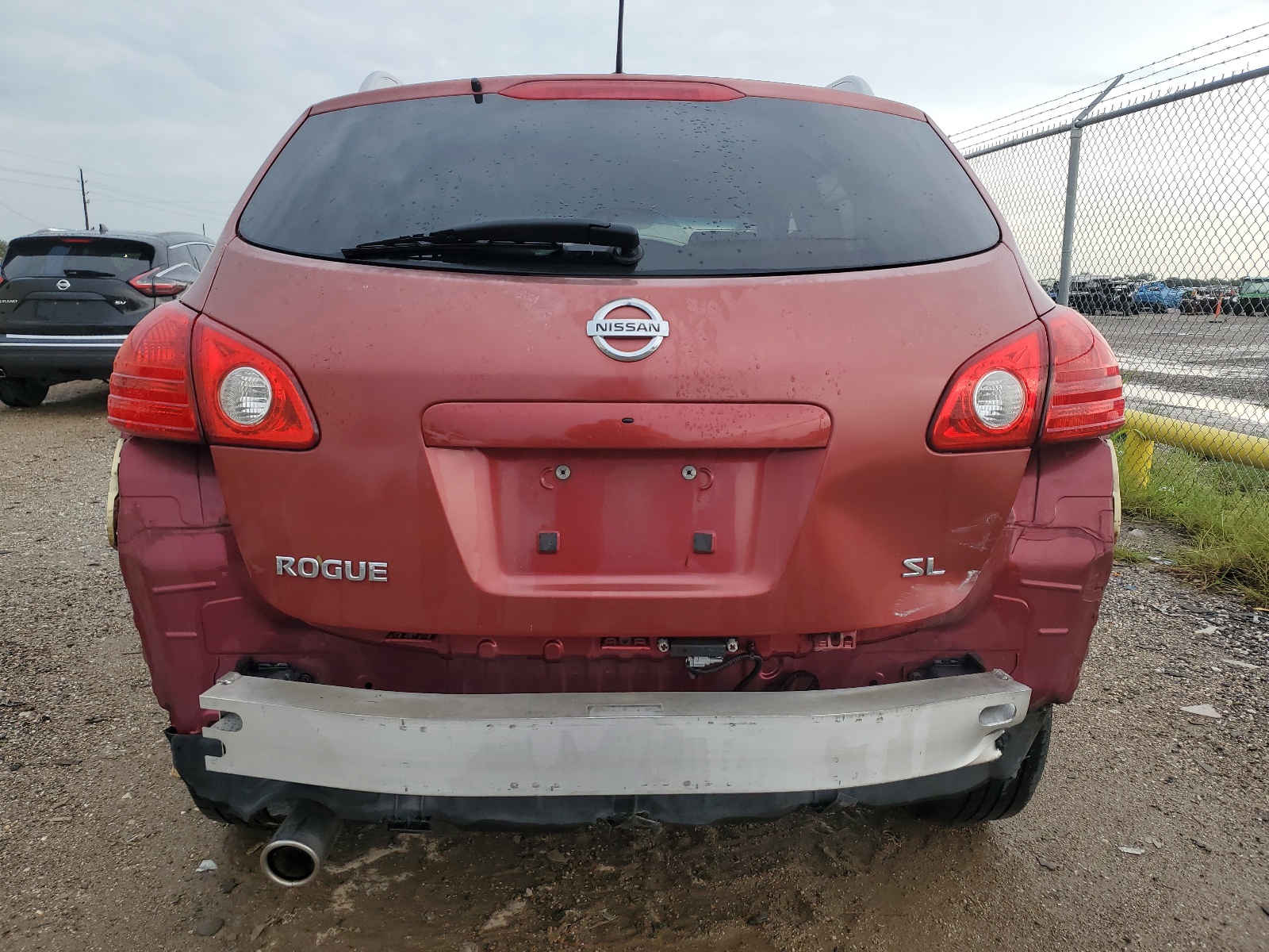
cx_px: 634
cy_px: 476
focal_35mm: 26
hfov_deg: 67.3
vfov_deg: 53.1
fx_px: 953
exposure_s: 1/417
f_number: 1.5
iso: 50
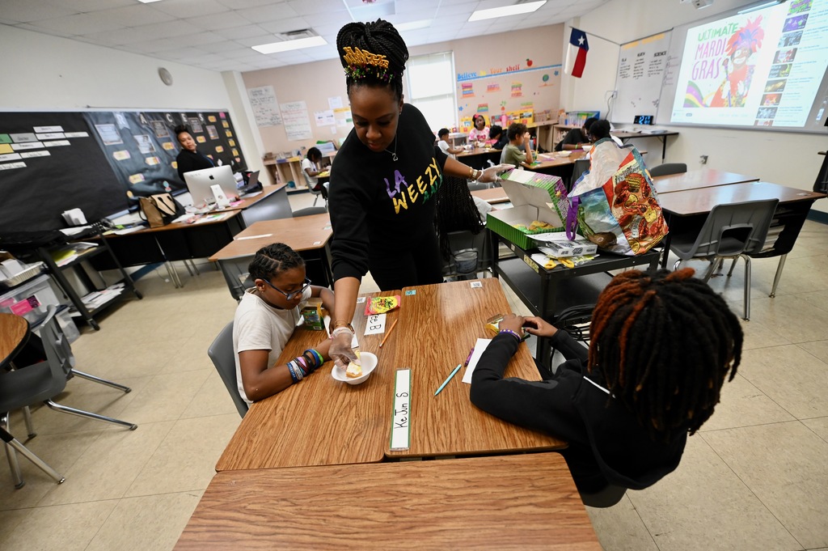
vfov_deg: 81.1
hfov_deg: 104.3
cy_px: 276
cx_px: 414
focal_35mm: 14
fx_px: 322
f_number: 2.8
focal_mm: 14
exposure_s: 1/400
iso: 2500
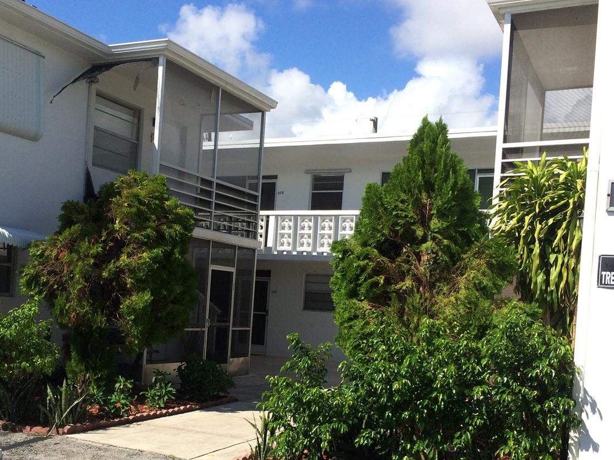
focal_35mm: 42
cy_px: 297
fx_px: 745
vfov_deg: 34.1
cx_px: 254
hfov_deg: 44.6
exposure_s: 1/3731
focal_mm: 4.15
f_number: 2.2
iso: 32
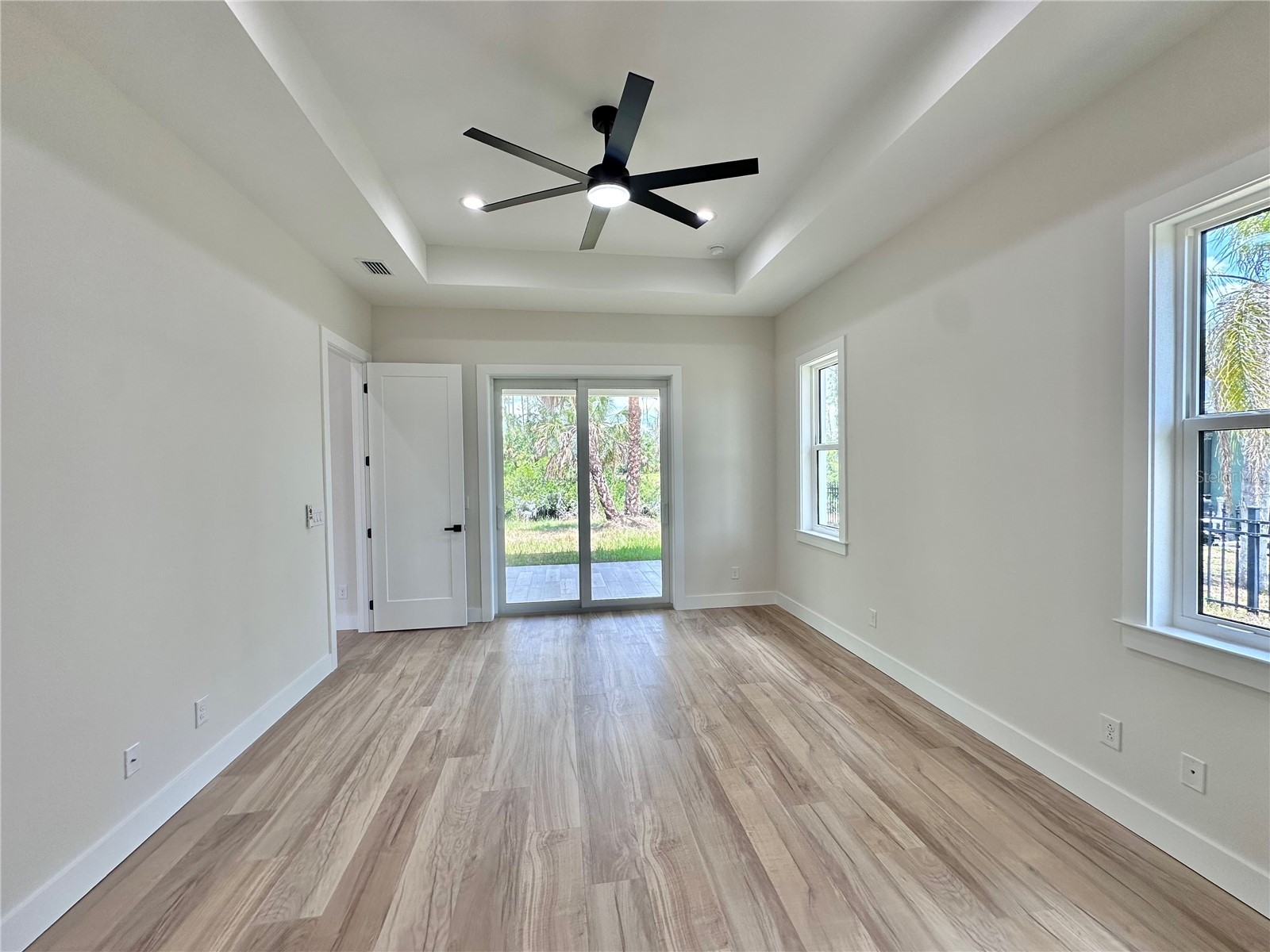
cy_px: 476
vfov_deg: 85.7
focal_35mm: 14
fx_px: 514
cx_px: 635
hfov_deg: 102.1
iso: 40
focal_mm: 2.22
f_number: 2.2
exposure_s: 1/164
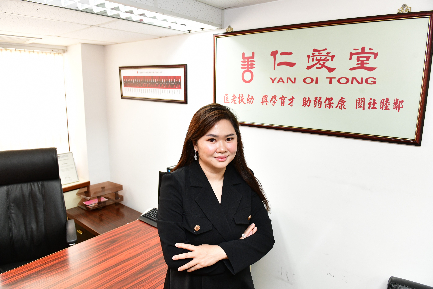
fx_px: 289
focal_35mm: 24
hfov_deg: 73.7
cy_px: 144
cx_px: 216
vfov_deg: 53.1
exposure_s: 1/125
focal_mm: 24
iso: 3200
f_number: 5
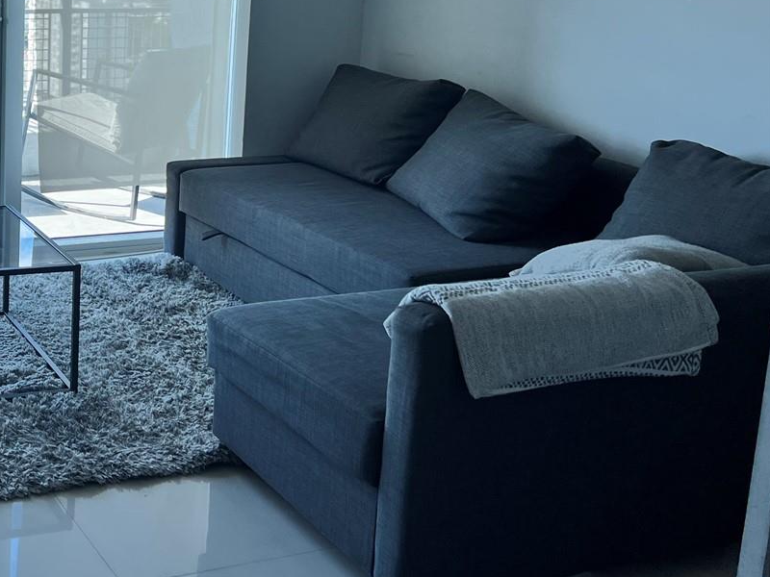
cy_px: 116
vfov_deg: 27.5
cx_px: 6
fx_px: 1157
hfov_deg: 33.7
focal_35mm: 52
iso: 50
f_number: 1.5
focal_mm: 5.7
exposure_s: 1/374
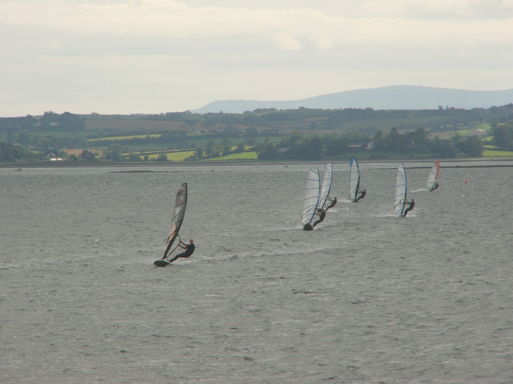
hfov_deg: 4.6
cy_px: 192
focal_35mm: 432
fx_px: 6402
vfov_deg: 3.4
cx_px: 256
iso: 50
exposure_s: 1/400
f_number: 5.6
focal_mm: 72
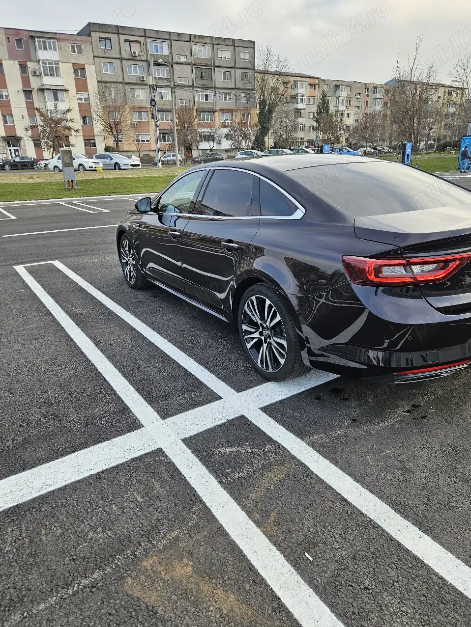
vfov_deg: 71.6
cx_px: 242
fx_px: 435
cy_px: 315
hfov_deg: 56.8
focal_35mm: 24
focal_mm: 5.4
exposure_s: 1/385
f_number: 1.8
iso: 50
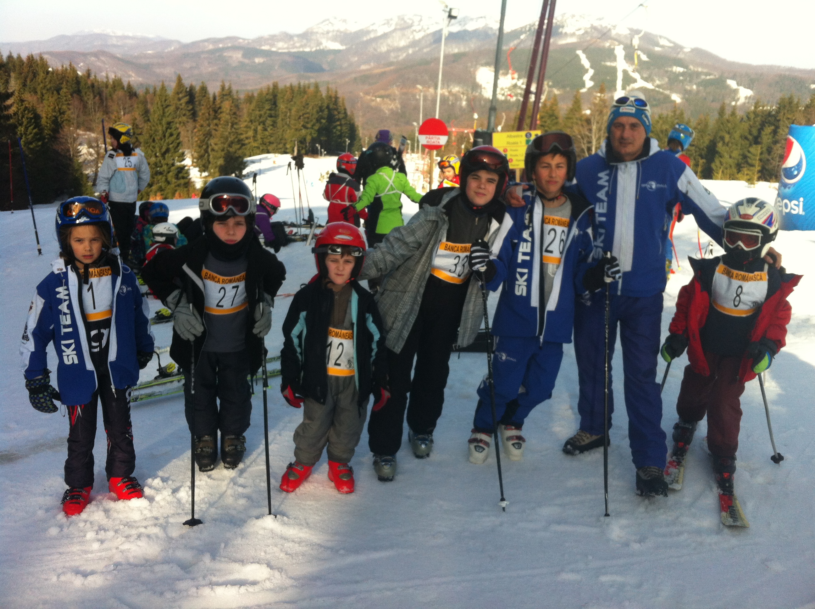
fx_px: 823
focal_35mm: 35
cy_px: 304
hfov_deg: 52.7
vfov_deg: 40.6
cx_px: 408
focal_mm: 3.85
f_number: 2.8
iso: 80
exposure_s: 1/642
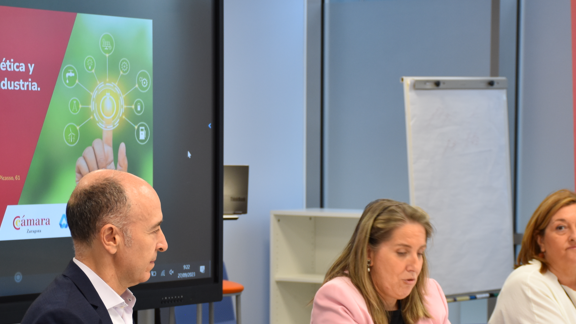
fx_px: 1879
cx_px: 306
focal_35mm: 123
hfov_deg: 17.4
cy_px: 233
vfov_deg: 9.8
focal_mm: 48
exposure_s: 1/40
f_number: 4.5
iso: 400
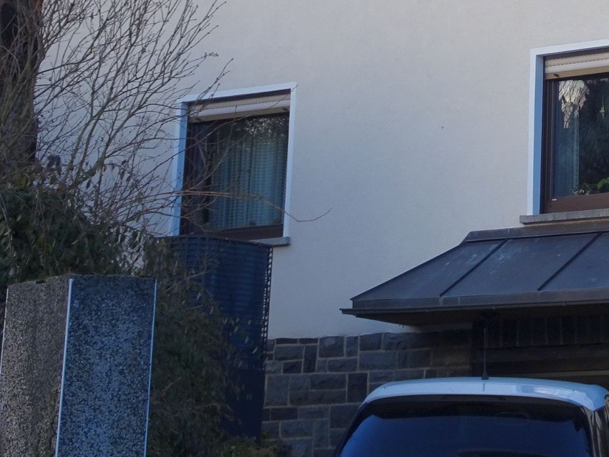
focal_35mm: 101
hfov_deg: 18.4
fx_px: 1776
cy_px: -51
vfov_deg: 14.3
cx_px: 743
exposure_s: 1/160
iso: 80
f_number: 4
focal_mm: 6.8
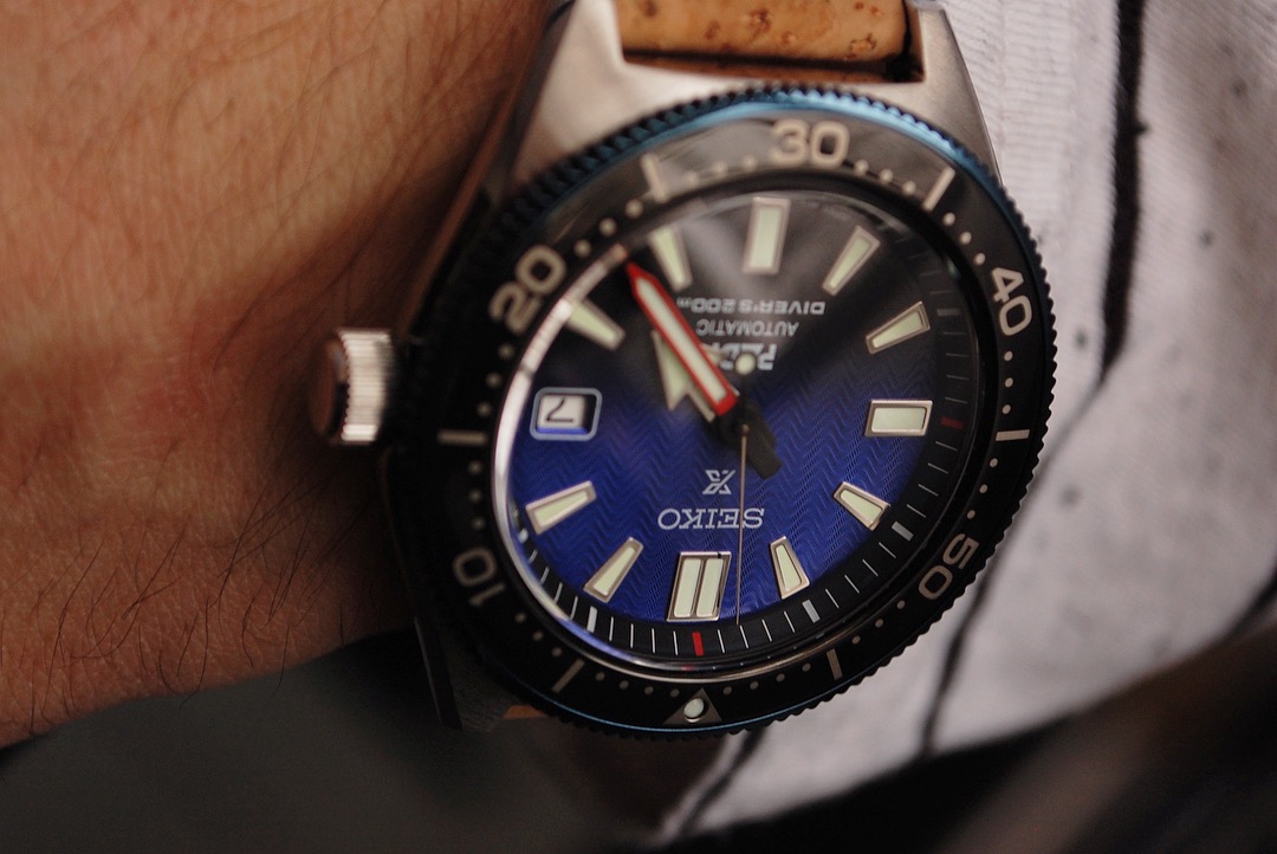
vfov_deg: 19.8
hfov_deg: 29.2
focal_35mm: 69
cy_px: 427
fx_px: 2449
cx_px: 638
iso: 200
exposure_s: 1/40
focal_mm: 46
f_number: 5.6
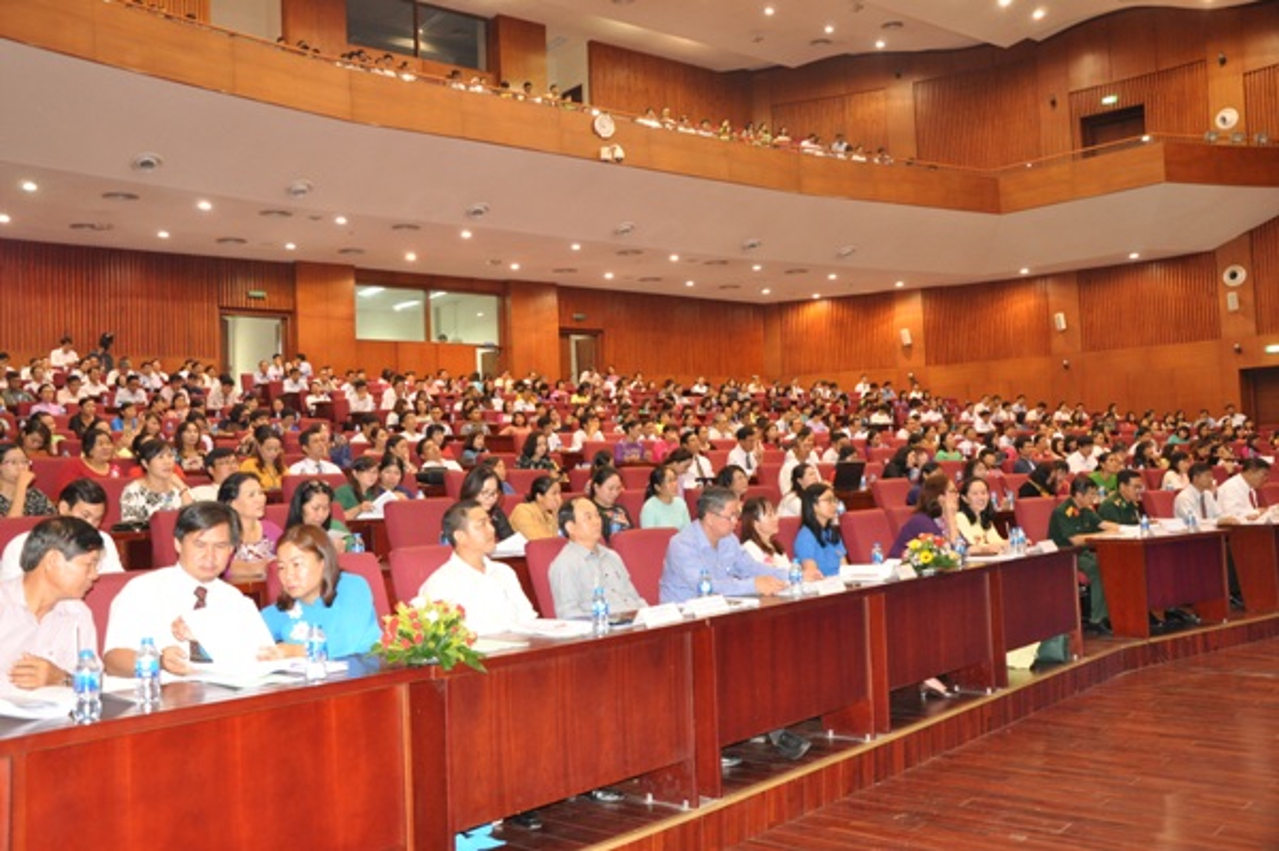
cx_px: 640
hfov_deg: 57.3
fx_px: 1171
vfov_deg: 39.9
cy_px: 426
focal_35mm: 33
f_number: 4.5
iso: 1000
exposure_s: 1/30
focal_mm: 22
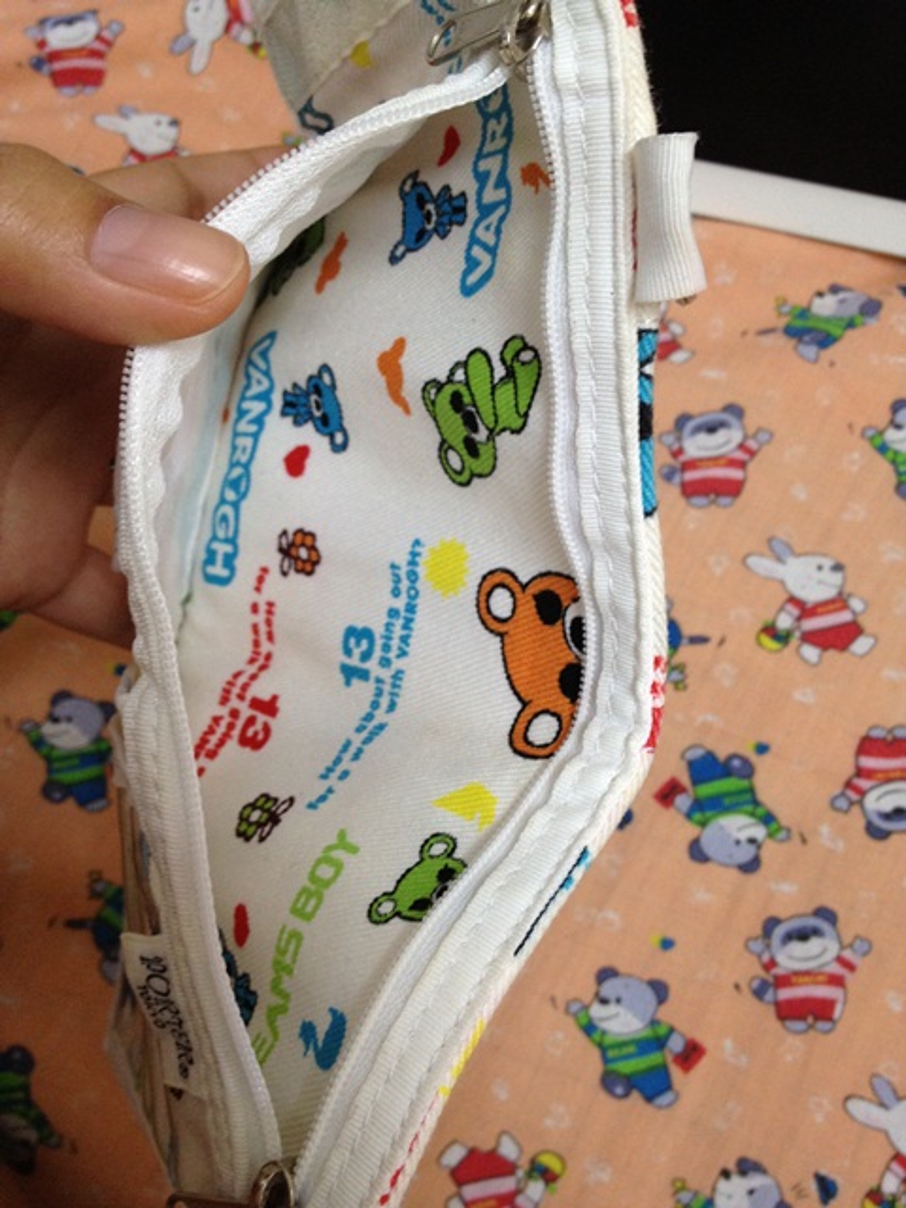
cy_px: 604
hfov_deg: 40.7
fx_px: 1221
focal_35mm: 35
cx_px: 453
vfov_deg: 52.6
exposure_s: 1/20
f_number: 2.4
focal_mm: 4.28
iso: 160
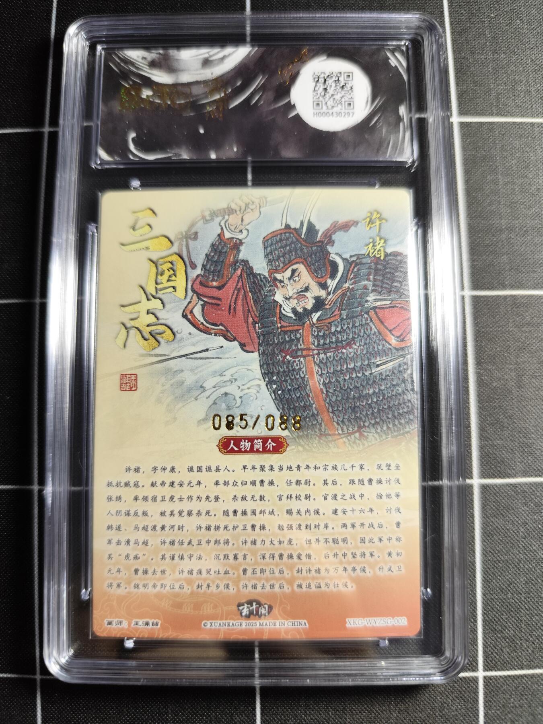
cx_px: 272
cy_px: 362
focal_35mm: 23
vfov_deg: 73.9
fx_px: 481
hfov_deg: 58.9
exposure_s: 1/100
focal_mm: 6.14
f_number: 1.65
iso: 400
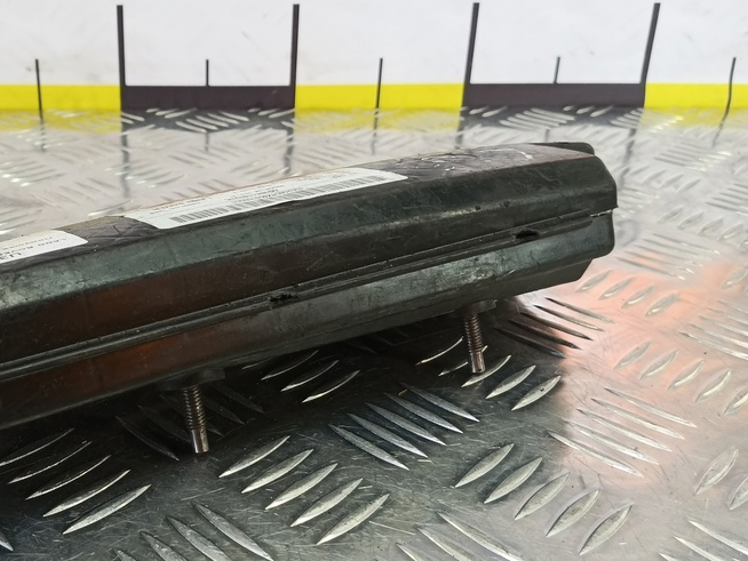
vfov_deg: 39.6
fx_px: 778
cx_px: 183
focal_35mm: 36
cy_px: 312
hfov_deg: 49.2
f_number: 1.6
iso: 133
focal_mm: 4.11
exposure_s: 1/50
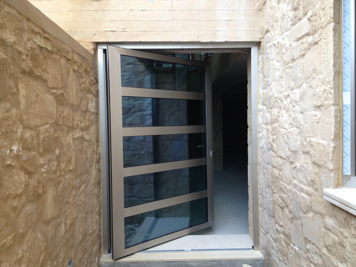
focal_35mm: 35
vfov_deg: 40.7
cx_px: 178
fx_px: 360
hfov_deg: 52.6
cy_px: 134
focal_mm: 4.28
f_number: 2.4
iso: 64
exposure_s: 1/123
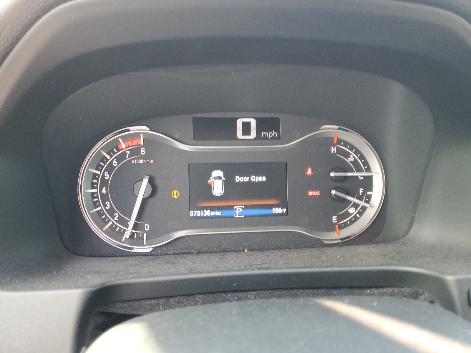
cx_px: 236
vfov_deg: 53.1
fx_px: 354
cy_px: 176
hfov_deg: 67.3
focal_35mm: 26
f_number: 1.5
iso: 131
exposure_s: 1/60.2
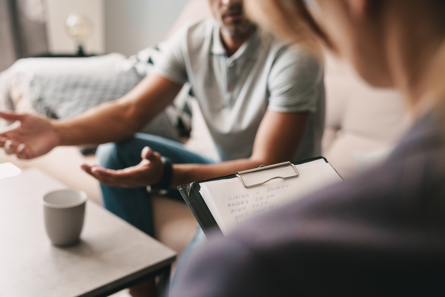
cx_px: 222
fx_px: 581
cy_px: 148
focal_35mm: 47
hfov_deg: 41.9
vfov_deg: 28.7
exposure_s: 1/160
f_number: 3.2
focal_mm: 47
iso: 500
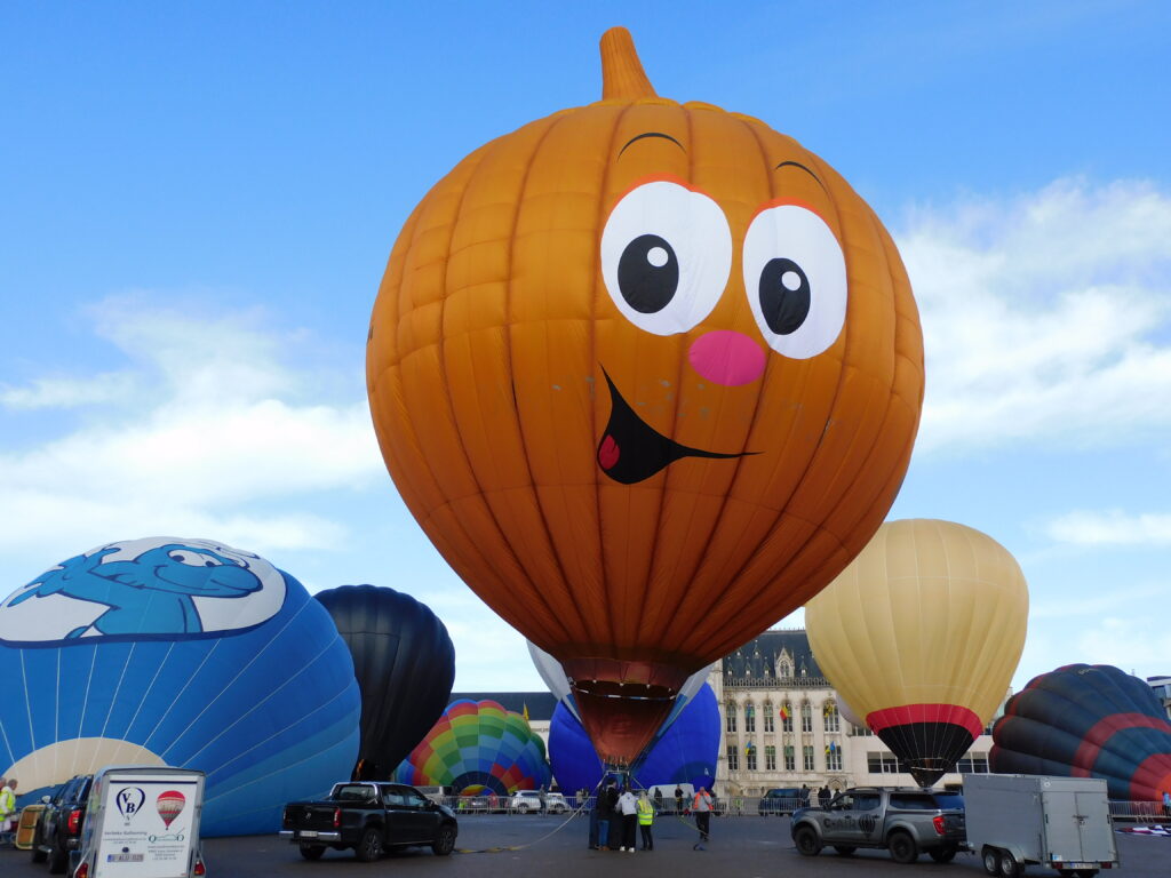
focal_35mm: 30
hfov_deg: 60.0
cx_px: 586
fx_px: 1015
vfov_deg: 46.8
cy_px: 439
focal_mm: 5.4
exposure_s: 1/640
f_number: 3.5
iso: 125
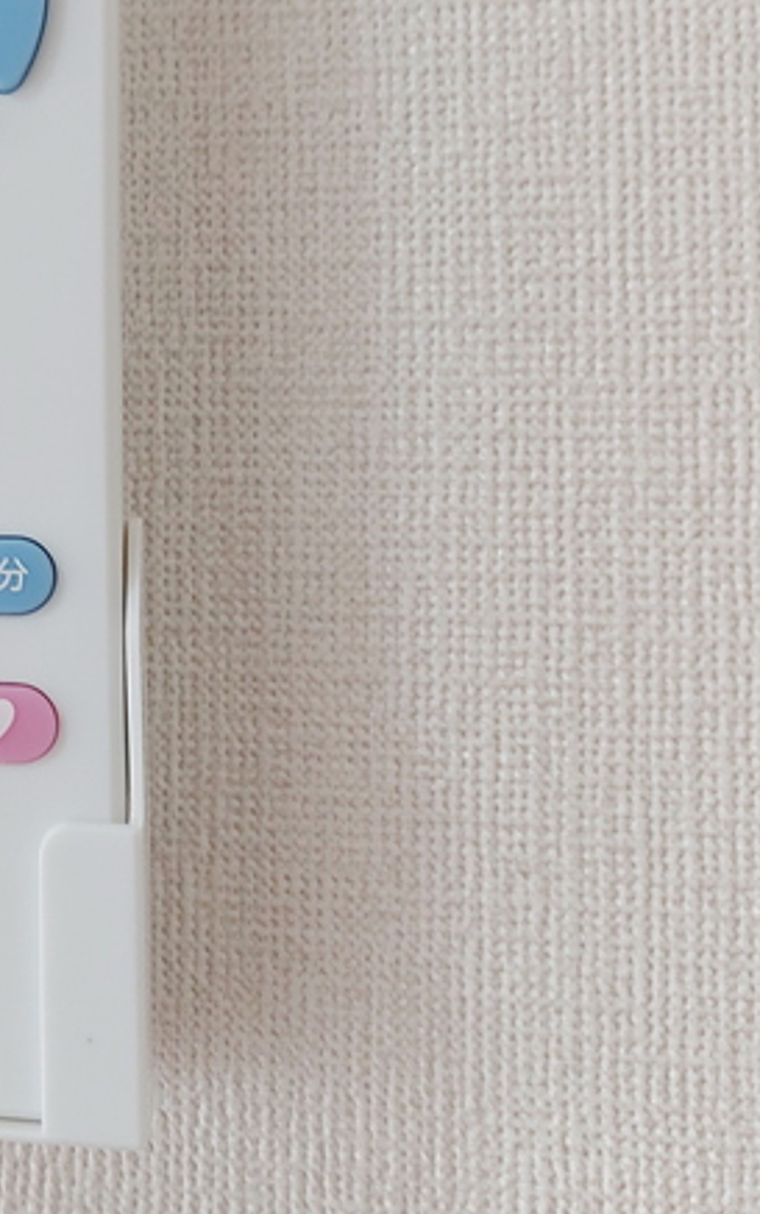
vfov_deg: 35.8
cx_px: -217
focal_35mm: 56
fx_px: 1853
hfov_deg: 21.1
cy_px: 381
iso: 50
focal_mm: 5.23
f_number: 1.8
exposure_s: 1/24
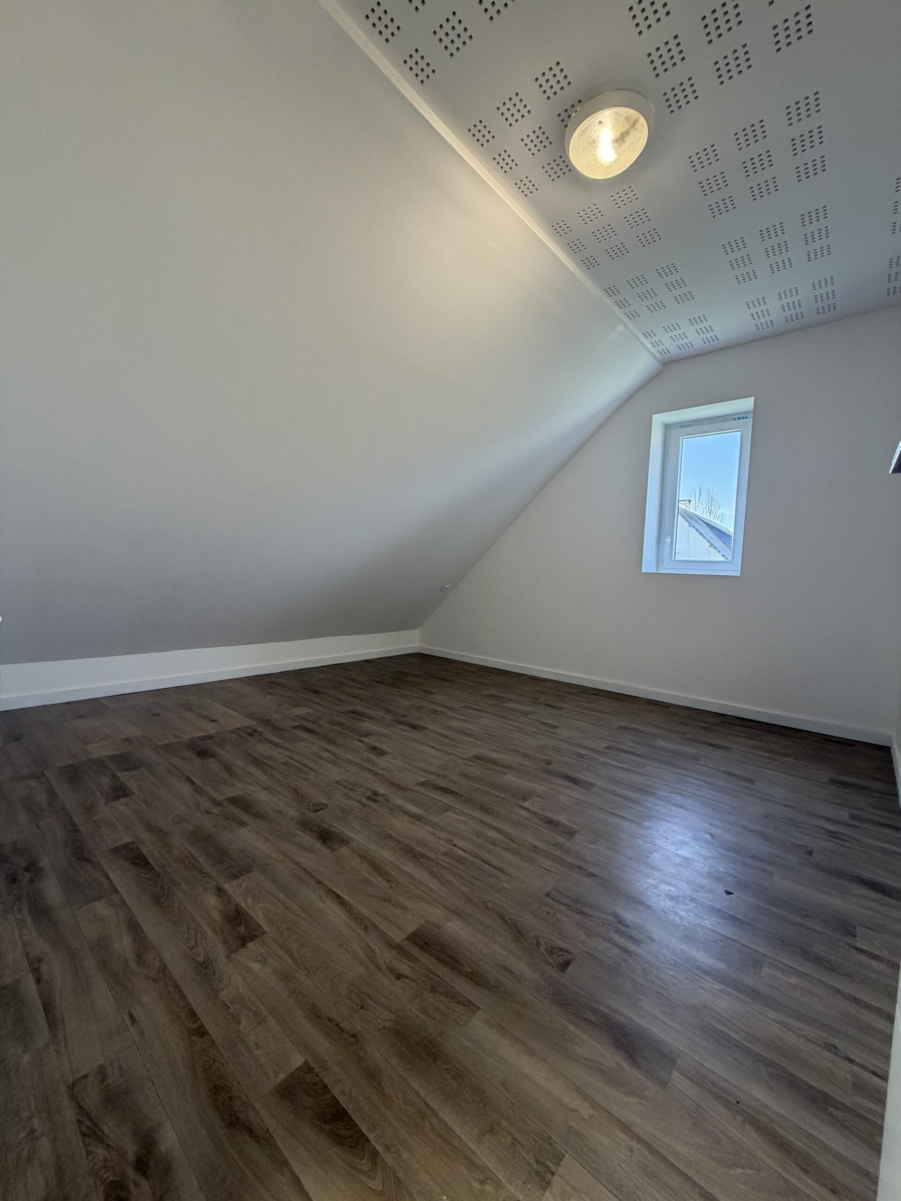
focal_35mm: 14
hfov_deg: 85.7
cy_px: 600
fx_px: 486
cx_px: 450
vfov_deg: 102.1
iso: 250
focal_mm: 2.22
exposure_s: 1/121
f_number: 2.2
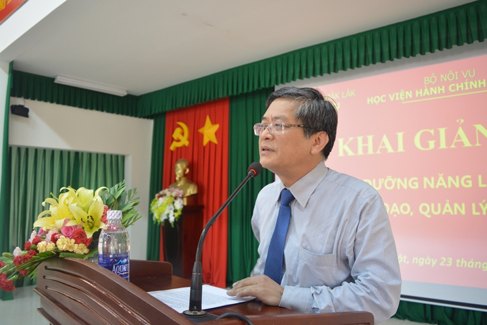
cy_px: 157
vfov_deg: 46.4
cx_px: 245
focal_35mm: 28
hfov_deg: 65.5
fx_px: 379
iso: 800
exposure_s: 1/30
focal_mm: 18
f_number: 3.5
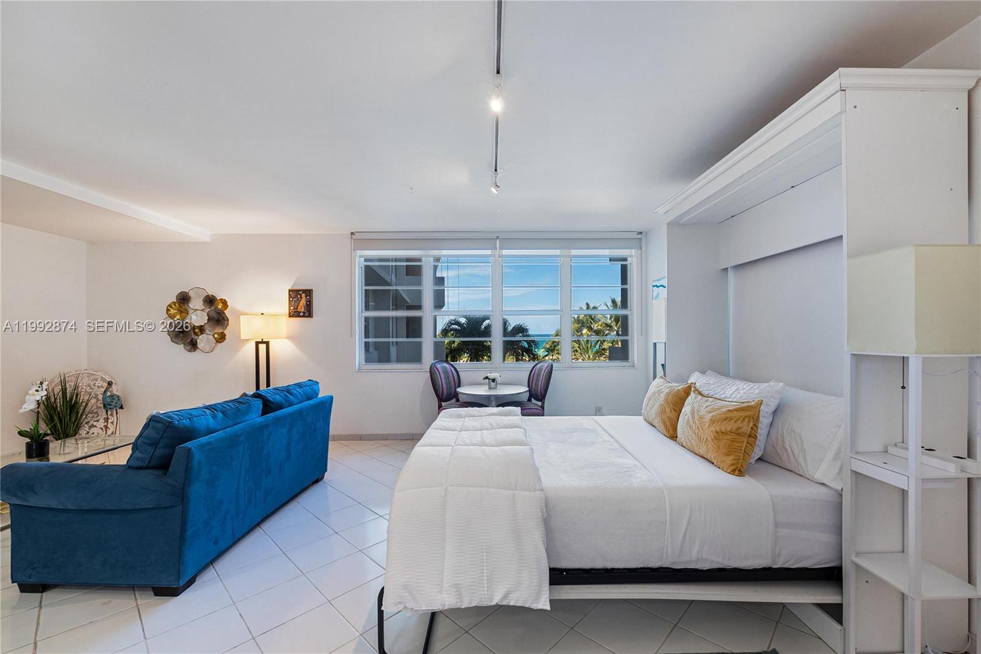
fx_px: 381
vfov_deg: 81.2
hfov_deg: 104.3
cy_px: 327
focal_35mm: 14
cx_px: 490
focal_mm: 7
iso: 100
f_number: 6.3
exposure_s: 1/13
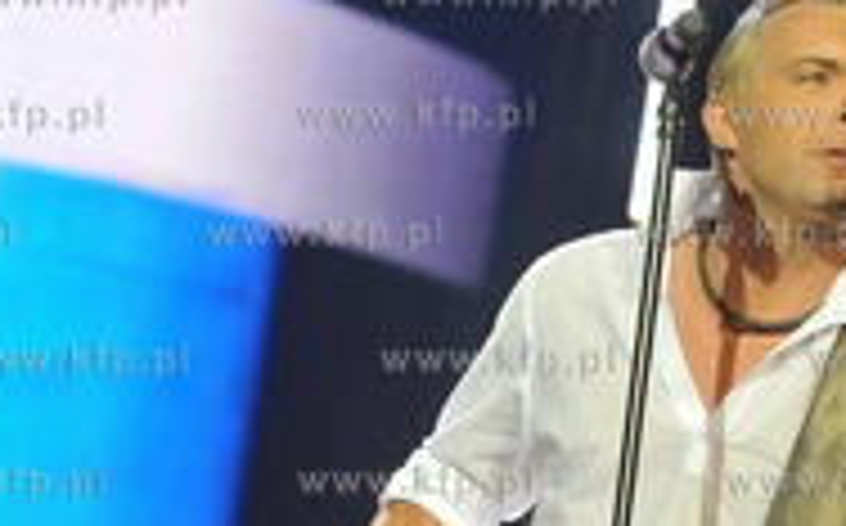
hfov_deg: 7.2
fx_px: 6747
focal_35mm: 293
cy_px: 418
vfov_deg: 4.5
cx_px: 657
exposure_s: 1/200
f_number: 5.6
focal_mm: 135
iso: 3200
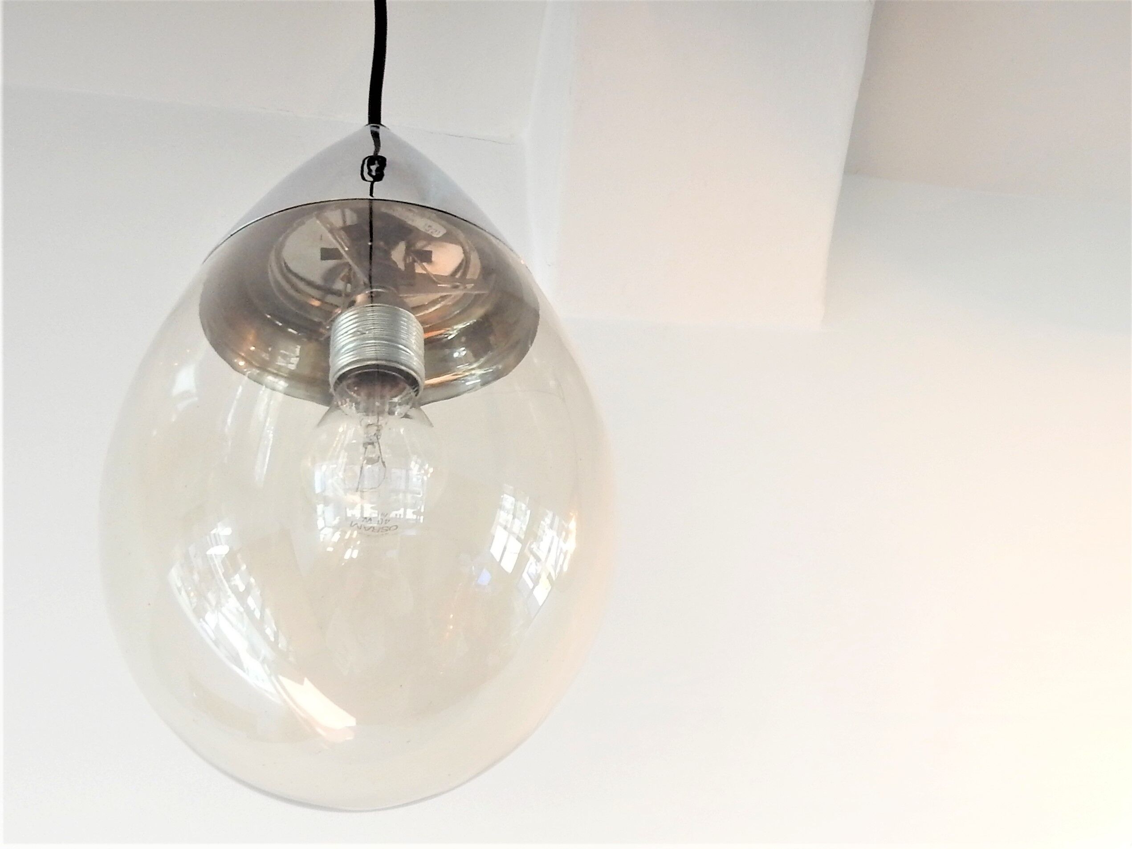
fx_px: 817
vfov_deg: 54.9
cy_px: 424
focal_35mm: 25
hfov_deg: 69.4
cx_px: 566
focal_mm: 4.5
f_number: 3.7
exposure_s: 1/250
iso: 125
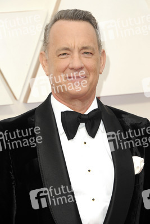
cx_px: 75
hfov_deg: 6.9
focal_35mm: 200
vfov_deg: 10.3
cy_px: 112
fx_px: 1249
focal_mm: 200
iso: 1250
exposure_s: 1/250
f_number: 7.1
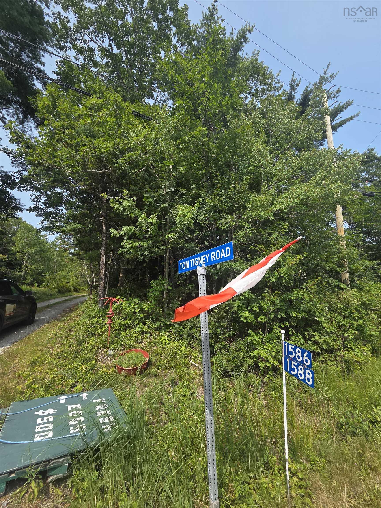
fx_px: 191
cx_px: 190
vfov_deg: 106.2
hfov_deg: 89.9
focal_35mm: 13
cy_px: 254
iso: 50
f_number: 2.2
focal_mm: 2.2
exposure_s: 1/1192
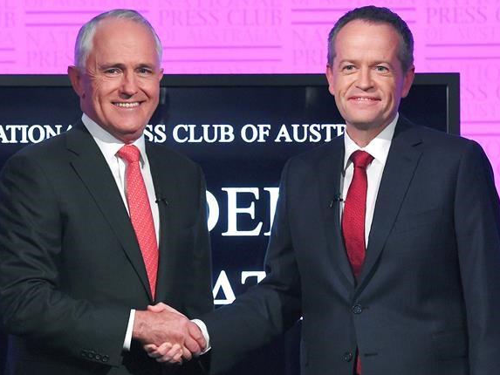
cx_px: 240
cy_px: 188
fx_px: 1921
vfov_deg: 11.2
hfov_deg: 14.8
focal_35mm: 133
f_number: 3.5
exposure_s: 1/250
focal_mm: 122
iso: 4000
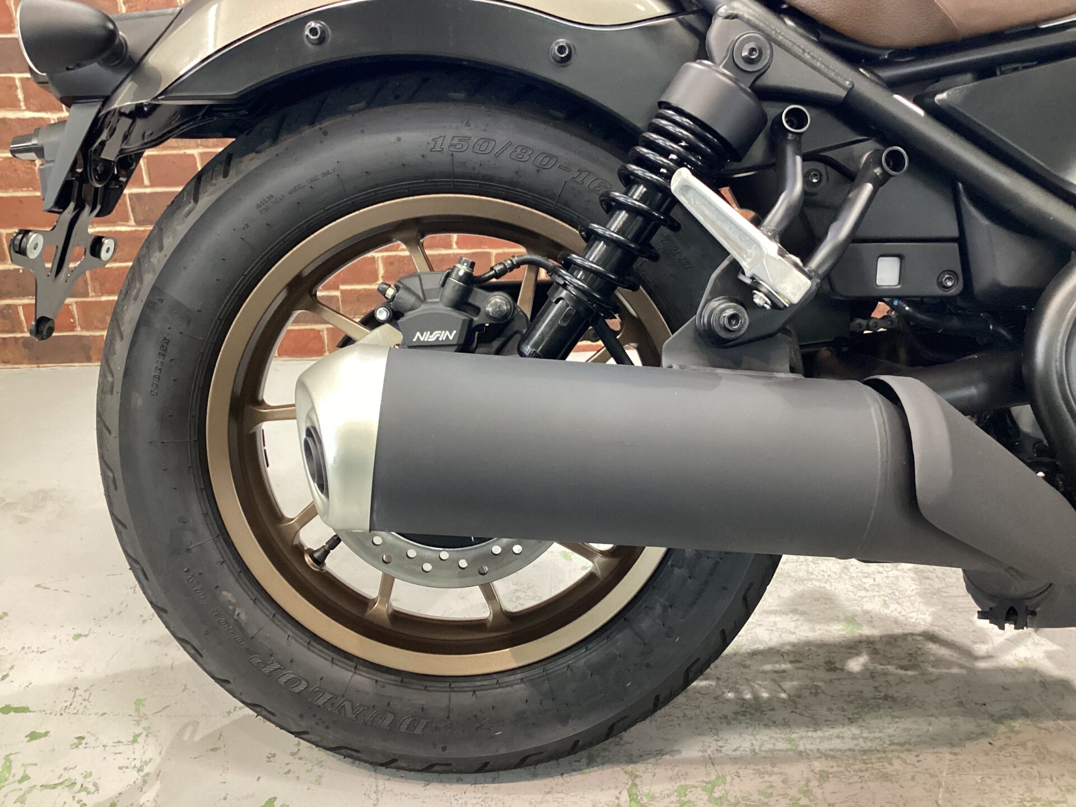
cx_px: 538
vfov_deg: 45.4
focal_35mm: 31
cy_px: 404
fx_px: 964
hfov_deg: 58.4
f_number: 2.4
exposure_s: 1/40
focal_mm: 3.3
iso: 320
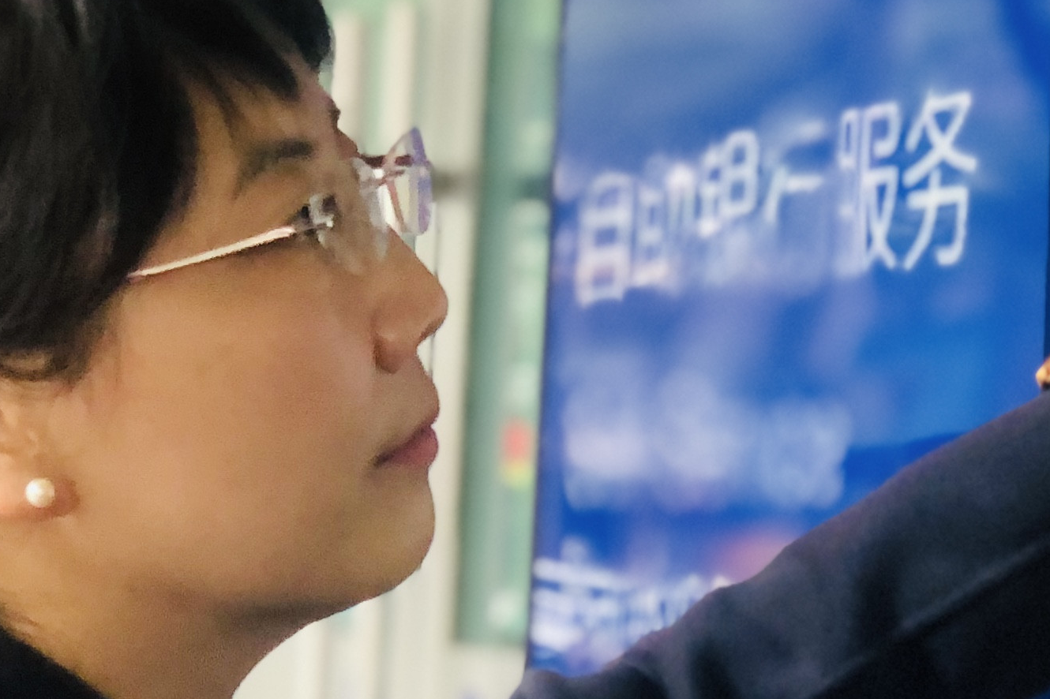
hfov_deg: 12.4
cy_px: 540
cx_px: 988
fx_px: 4782
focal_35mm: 164
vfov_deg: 8.4
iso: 100
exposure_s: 1/40
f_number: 2.4
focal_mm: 6
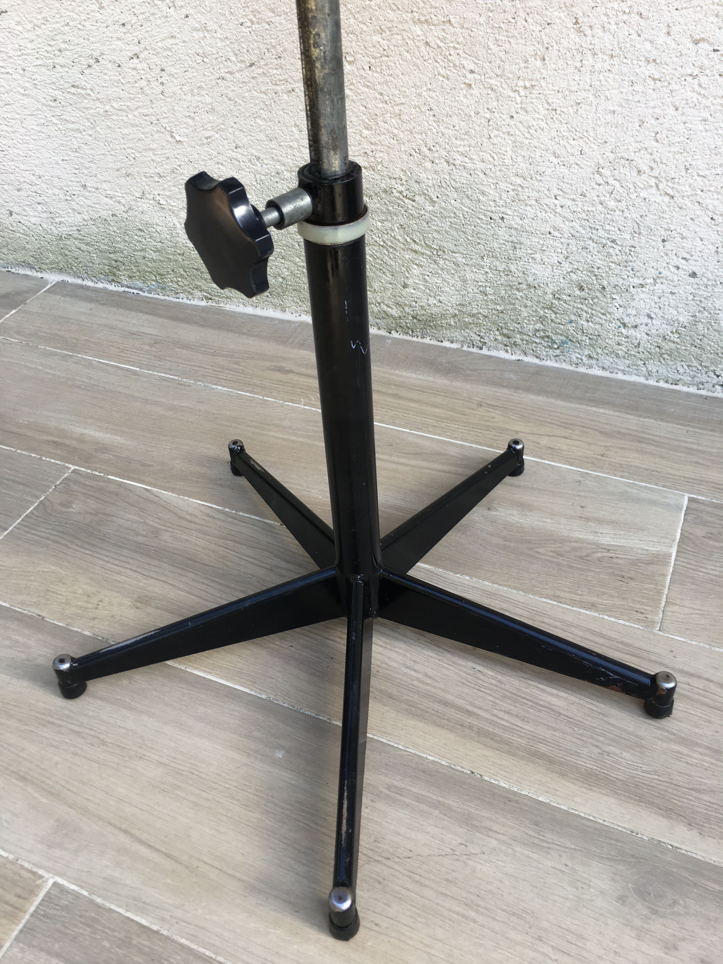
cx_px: 362
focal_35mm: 29
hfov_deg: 48.2
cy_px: 482
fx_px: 808
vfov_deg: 61.7
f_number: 2.2
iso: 25
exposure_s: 1/100
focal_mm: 4.15
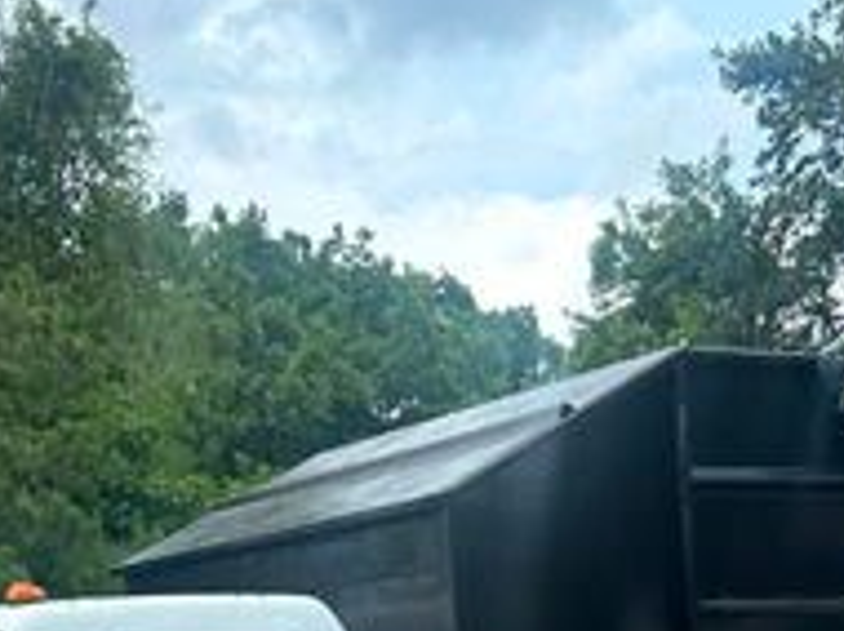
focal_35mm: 81
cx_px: 626
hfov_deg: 23.9
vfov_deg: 16.1
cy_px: 1044
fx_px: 1972
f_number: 1.78
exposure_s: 1/1495
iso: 80
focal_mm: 6.86
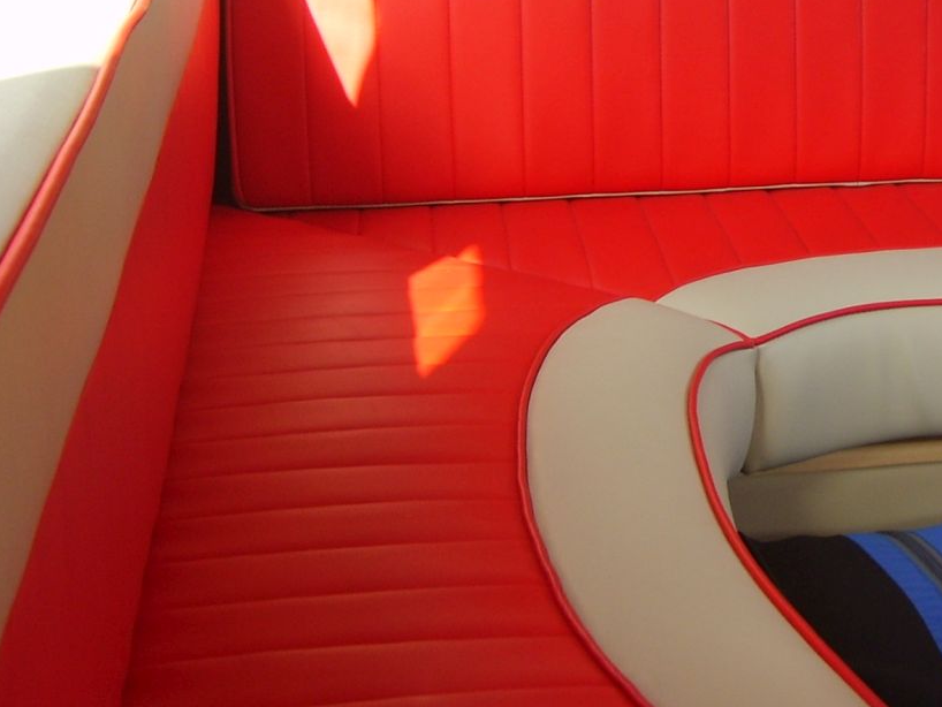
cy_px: 29
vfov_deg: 18.7
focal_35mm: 77
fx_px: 2096
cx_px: 958
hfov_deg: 24.1
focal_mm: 5.8
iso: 50
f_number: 2.8
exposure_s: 1/90
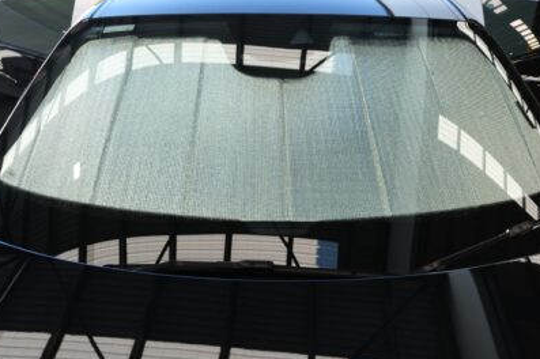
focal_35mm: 34
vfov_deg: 38.7
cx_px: 277
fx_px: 510
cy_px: 153
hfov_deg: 55.8
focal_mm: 18
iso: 160
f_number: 3.2
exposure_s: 1/100
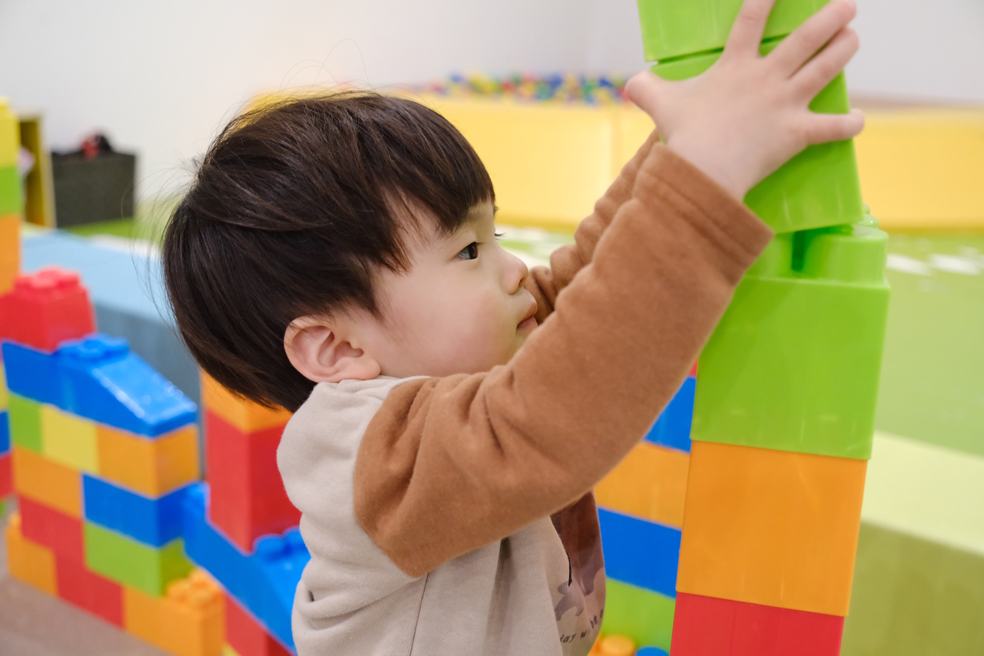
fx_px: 1011
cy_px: 328
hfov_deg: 51.9
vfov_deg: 35.9
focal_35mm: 37
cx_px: 492
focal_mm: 24.9
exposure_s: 1/160
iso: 2500
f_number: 2.8
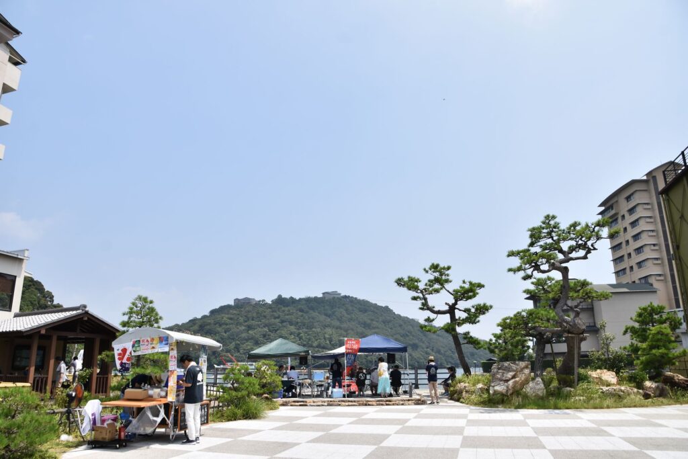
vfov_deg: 53.1
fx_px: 459
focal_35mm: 24
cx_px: 344
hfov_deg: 73.7
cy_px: 230
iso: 100
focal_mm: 16
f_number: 6.3
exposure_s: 1/500
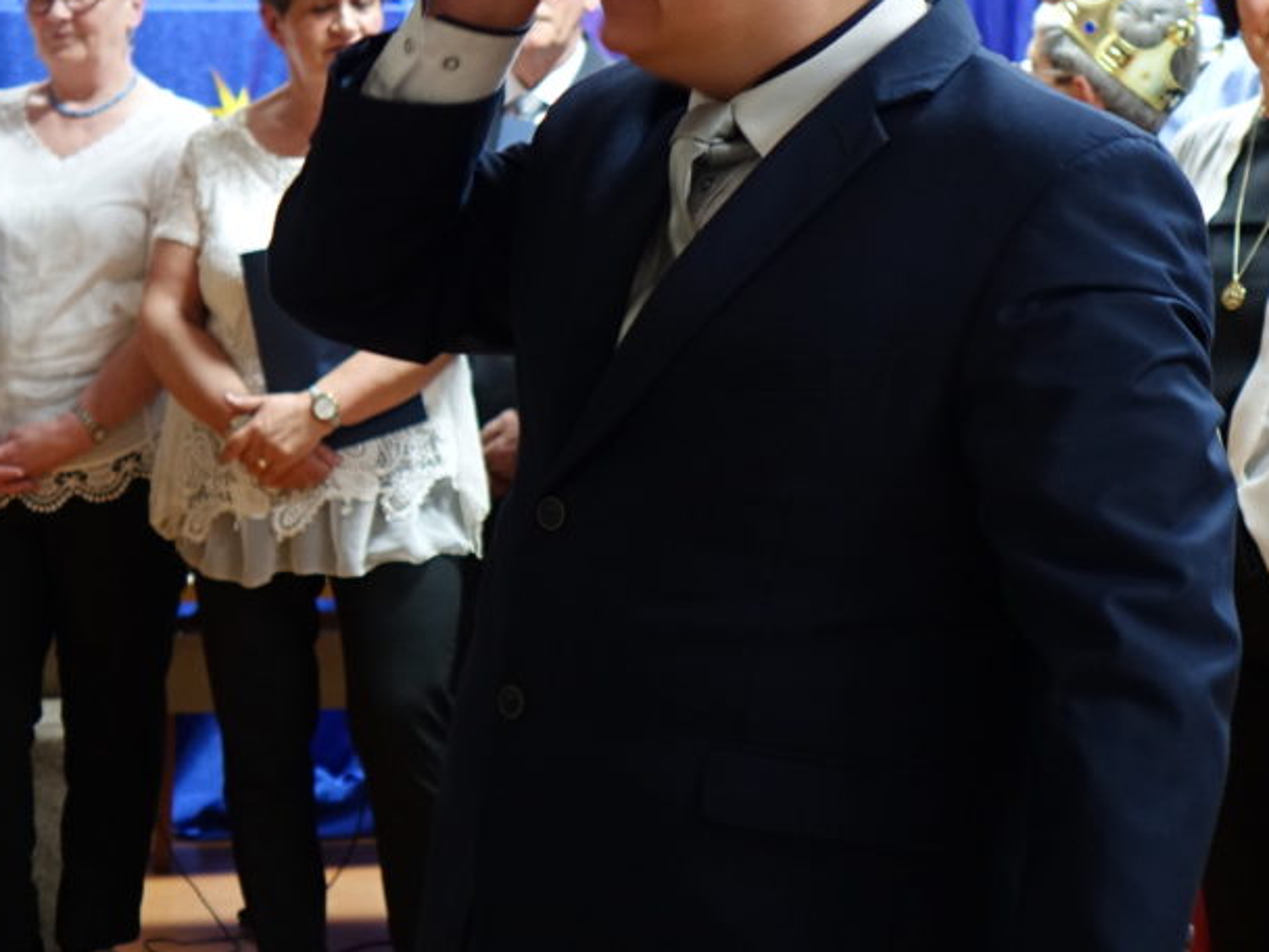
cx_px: 977
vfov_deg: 10.9
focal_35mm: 136
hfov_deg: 14.4
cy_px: 283
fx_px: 4986
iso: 800
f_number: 2.8
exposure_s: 1/15
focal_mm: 30.79
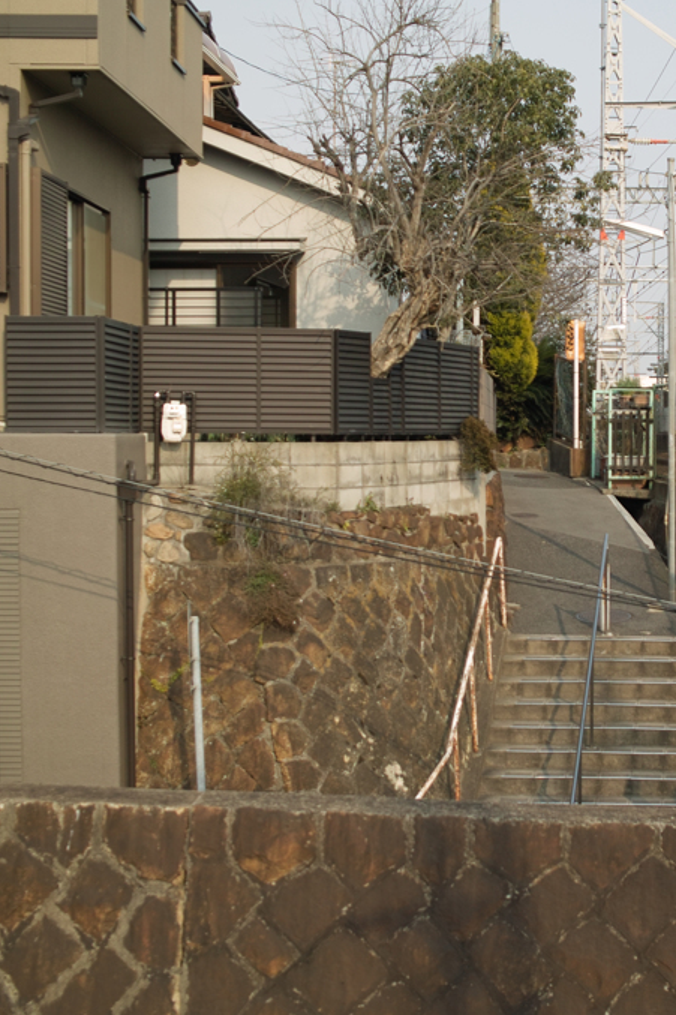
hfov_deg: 21.4
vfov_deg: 32.4
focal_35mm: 62
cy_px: 510
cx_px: 601
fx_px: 1747
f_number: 2.8
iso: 100
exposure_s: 1/800
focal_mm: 24.2
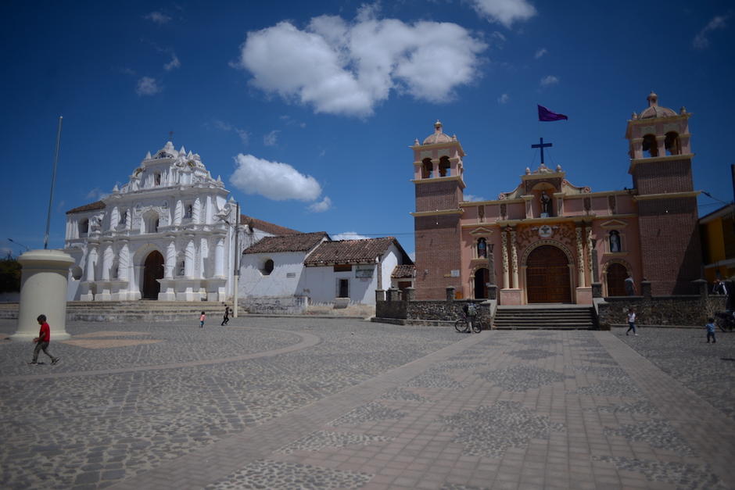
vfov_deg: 53.2
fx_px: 490
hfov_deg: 73.7
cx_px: 368
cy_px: 245
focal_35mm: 24
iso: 50
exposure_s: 1/2000
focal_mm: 24
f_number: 2.8
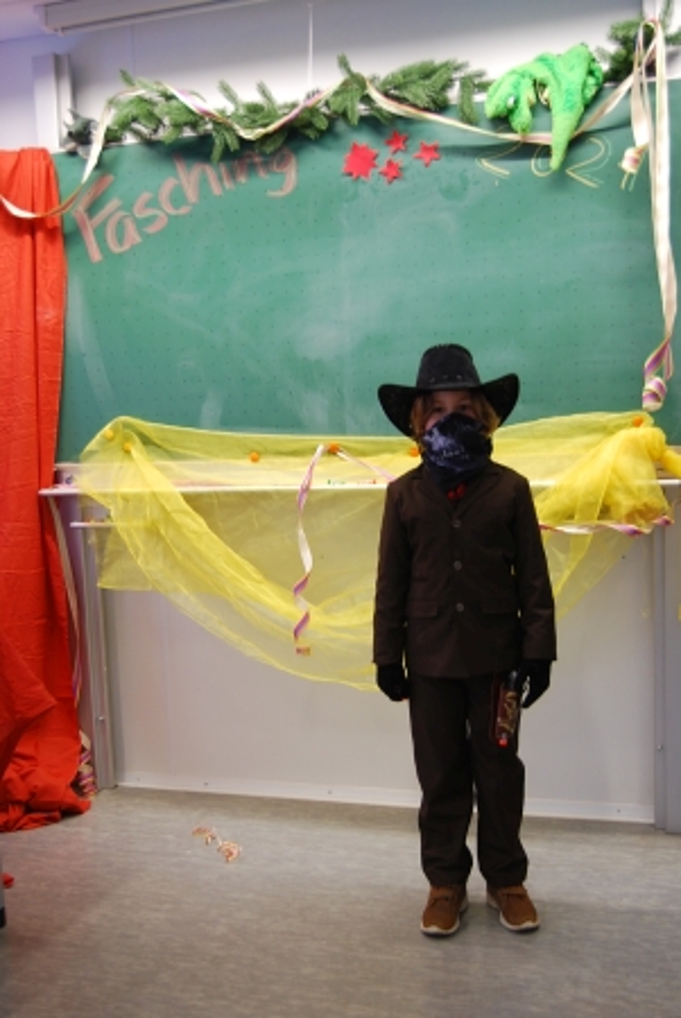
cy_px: 509
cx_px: 340
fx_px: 1189
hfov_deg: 32.0
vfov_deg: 46.4
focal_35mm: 42
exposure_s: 1/30
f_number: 4.2
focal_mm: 28
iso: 250
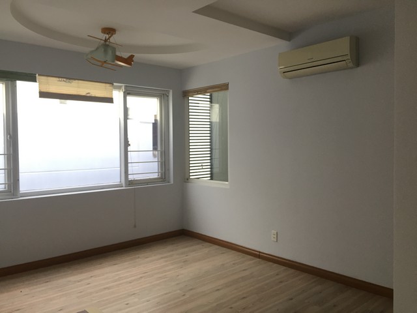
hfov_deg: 61.7
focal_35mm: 29
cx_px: 208
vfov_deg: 48.2
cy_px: 156
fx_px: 349
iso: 100
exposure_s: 1/33
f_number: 2.2
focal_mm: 4.15
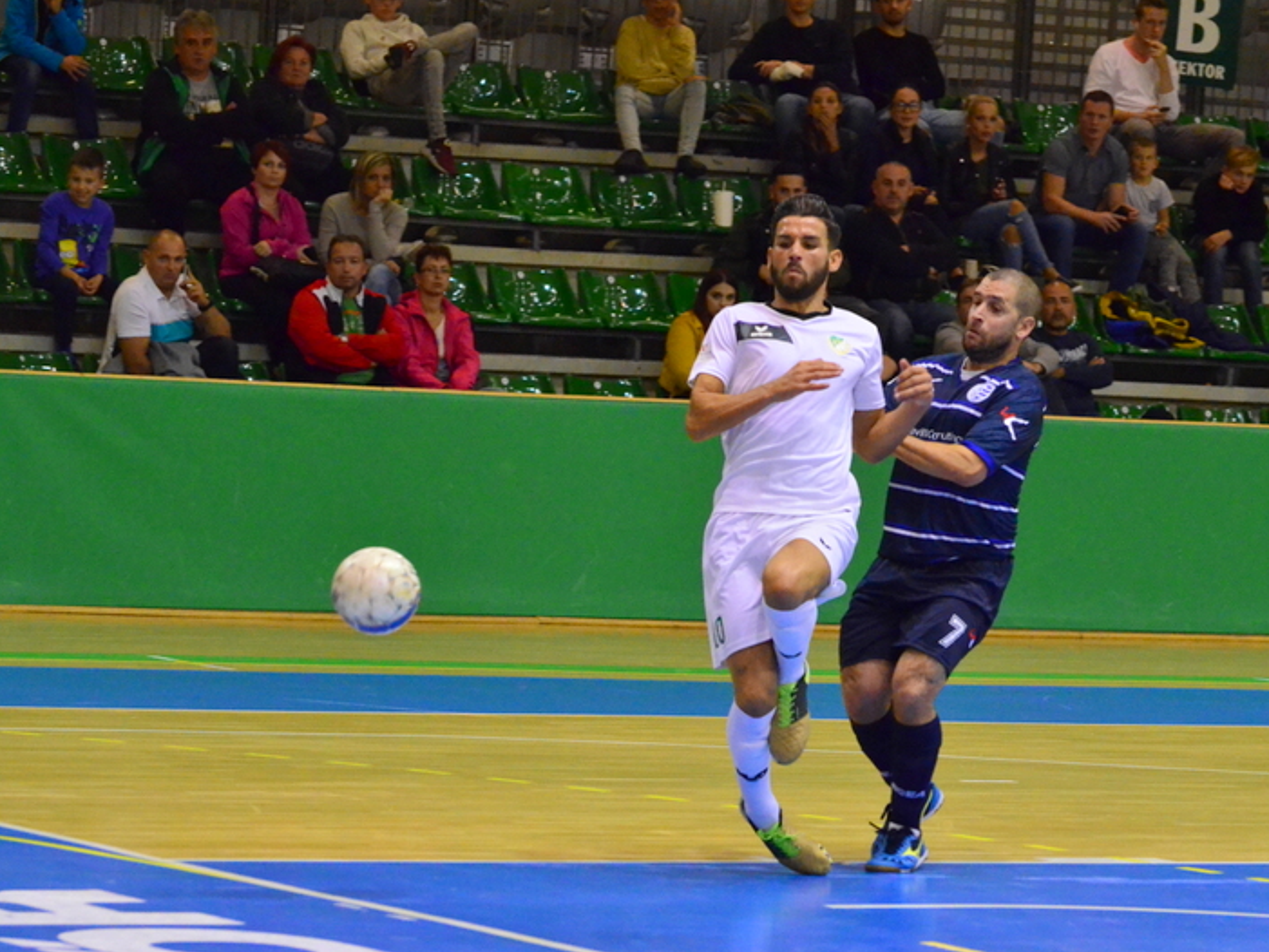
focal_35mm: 184
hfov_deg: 10.7
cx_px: 722
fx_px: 6746
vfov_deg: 8.1
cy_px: 476
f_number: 5.6
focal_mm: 112
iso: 6400
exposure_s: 1/400
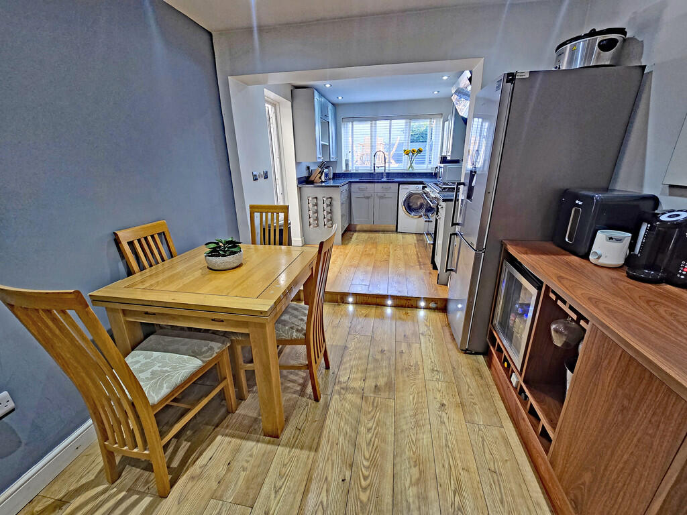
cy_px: 258
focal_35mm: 13
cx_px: 344
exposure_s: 1/50
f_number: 2.2
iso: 125
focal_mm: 2.2
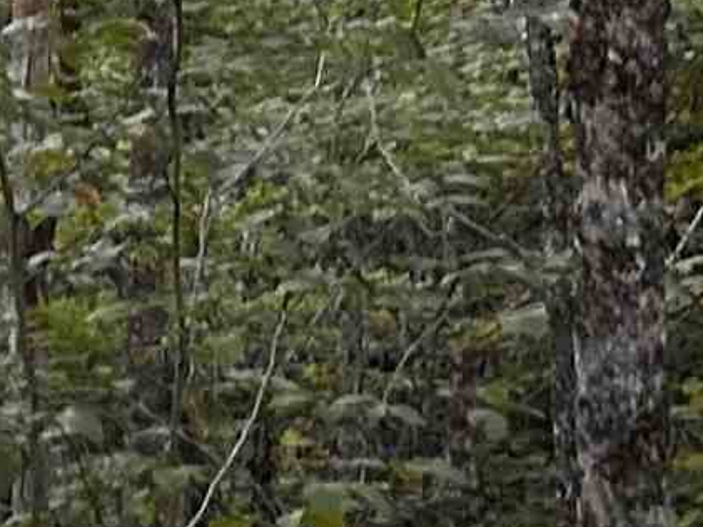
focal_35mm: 350
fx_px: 7110
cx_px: -1074
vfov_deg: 4.1
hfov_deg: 5.4
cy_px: -971
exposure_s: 1/60
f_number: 1.78
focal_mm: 6.86
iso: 160
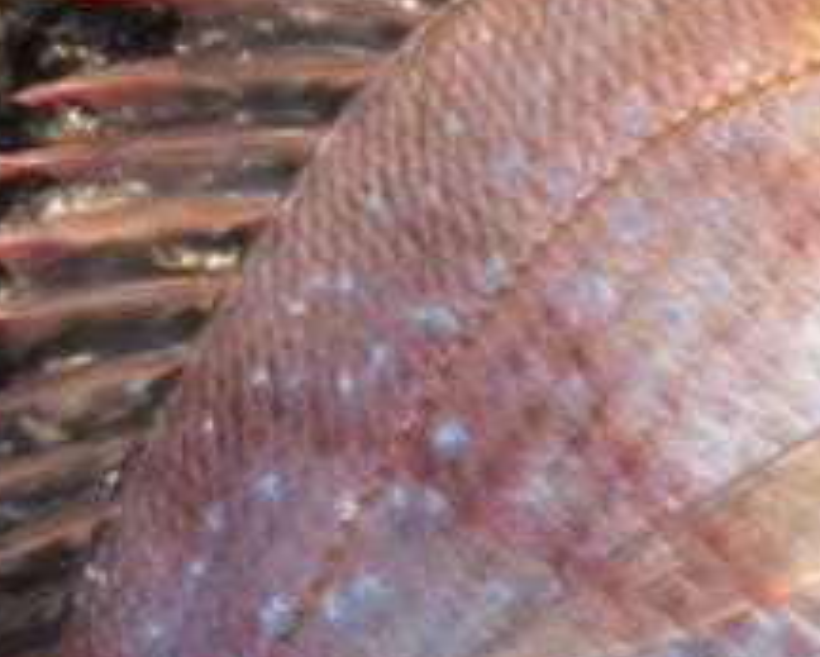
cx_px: 744
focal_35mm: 131
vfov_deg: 11.6
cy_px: 771
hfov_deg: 14.5
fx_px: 3181
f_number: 2.2
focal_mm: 4.15
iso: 25
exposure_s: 1/220
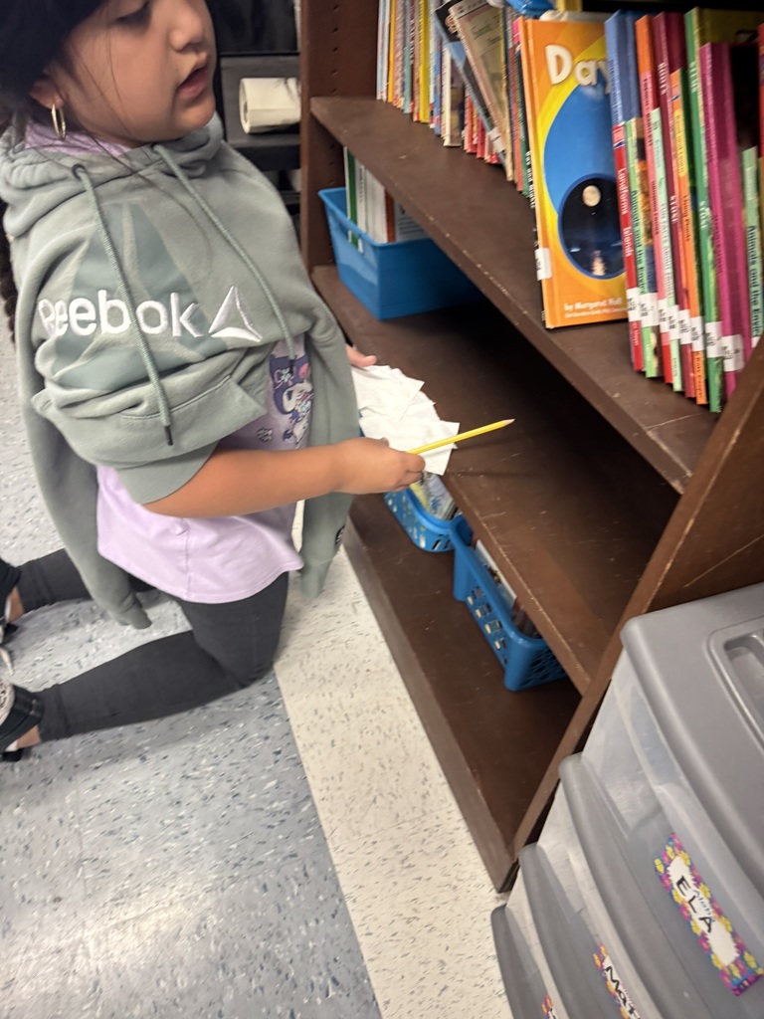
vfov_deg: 71.6
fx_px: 706
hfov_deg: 56.8
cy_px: 510
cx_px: 382
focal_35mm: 24
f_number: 1.78
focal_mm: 6.76
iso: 400
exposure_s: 1/60
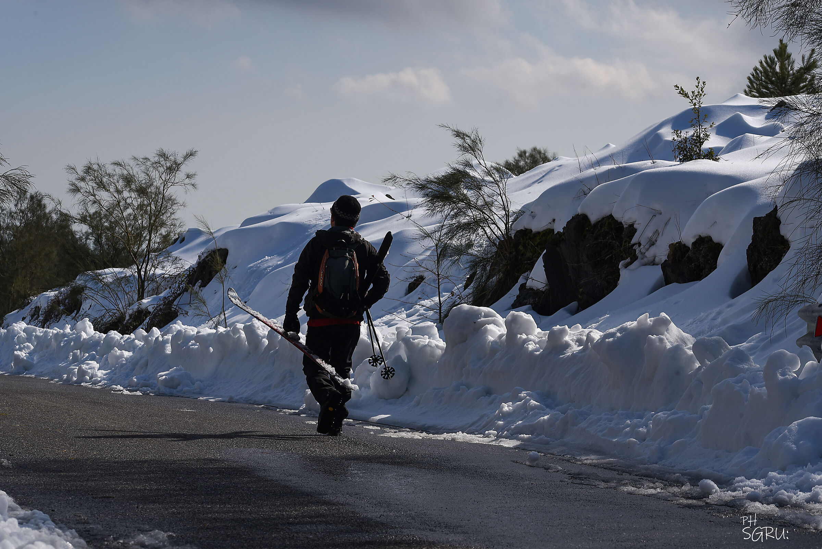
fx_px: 2398
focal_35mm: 105
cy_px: 274
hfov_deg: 19.4
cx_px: 411
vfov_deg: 13.1
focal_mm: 105
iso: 100
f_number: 14
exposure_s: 1/500
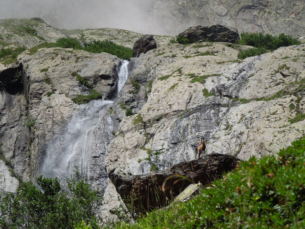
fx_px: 1498
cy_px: 114
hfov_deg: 11.6
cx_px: 152
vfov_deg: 8.7
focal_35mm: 170
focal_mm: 30.6
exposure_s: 1/640
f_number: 5
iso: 100
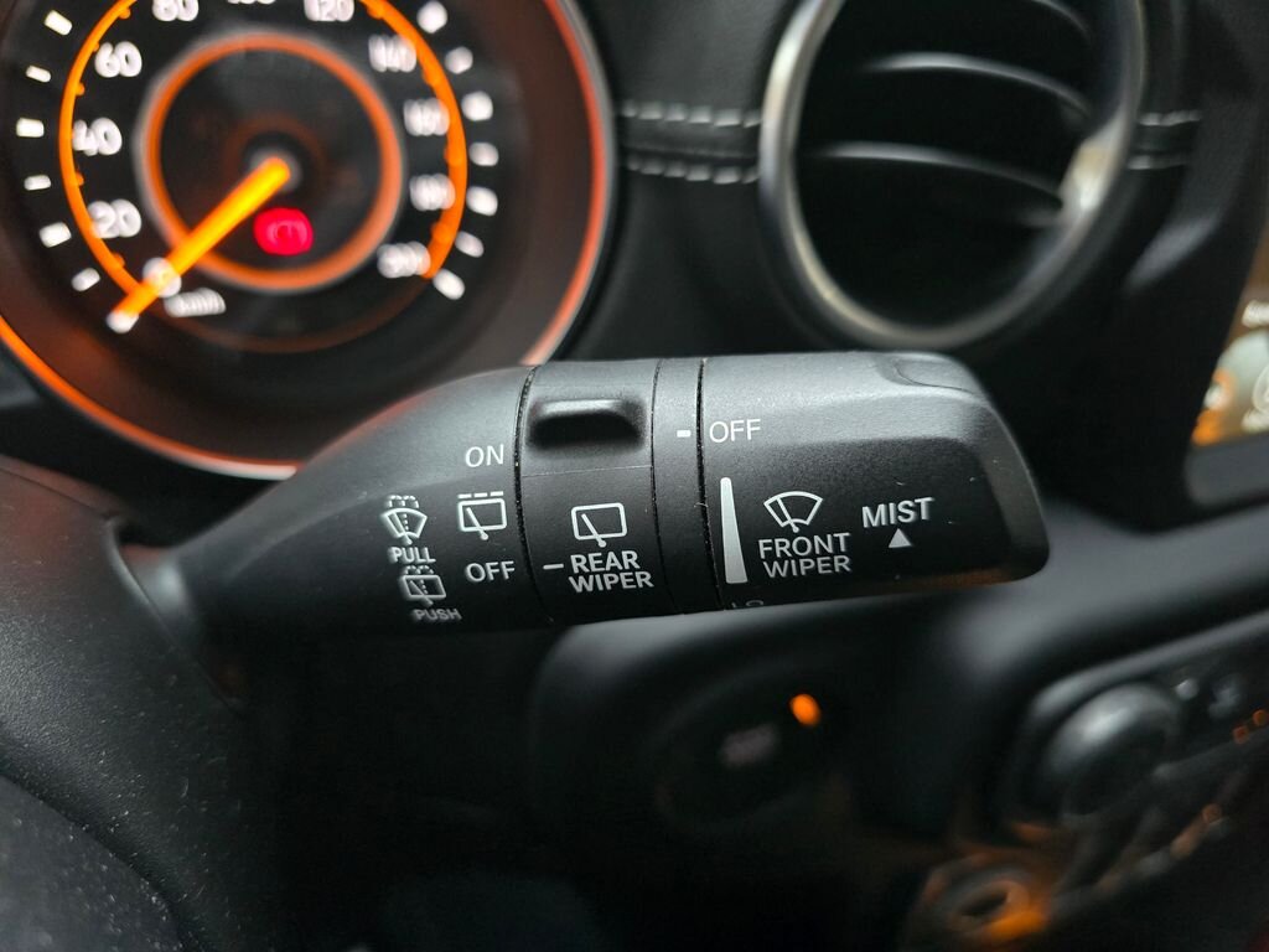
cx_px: 634
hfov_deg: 73.9
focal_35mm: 23
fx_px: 843
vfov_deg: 58.9
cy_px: 476
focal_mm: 6.3
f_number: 1.7
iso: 1250
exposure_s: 1/100
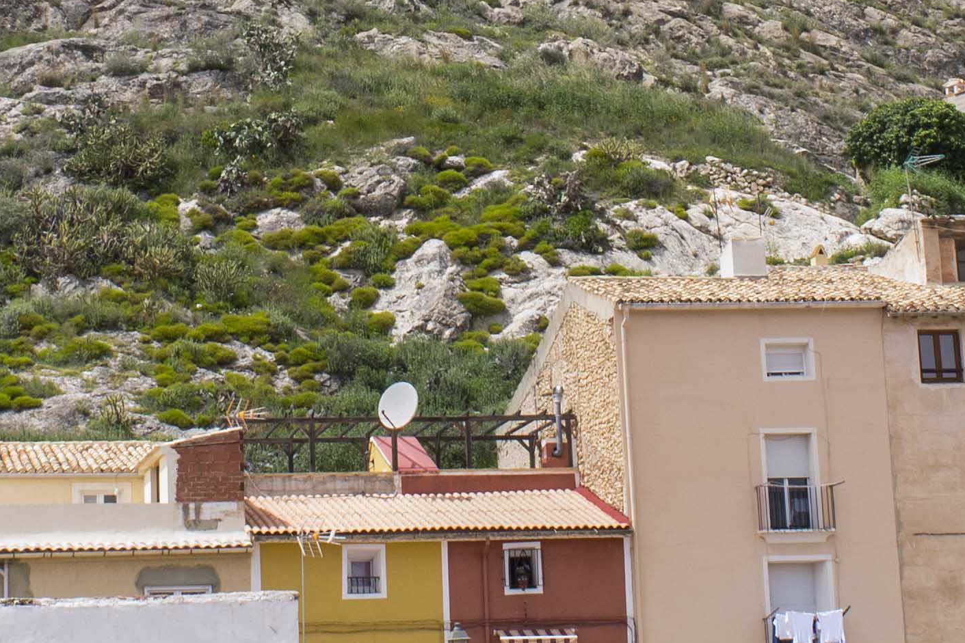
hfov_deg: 18.1
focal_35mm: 113
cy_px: -59
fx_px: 3019
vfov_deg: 12.0
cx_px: 392
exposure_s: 1/80
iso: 180
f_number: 18
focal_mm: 23
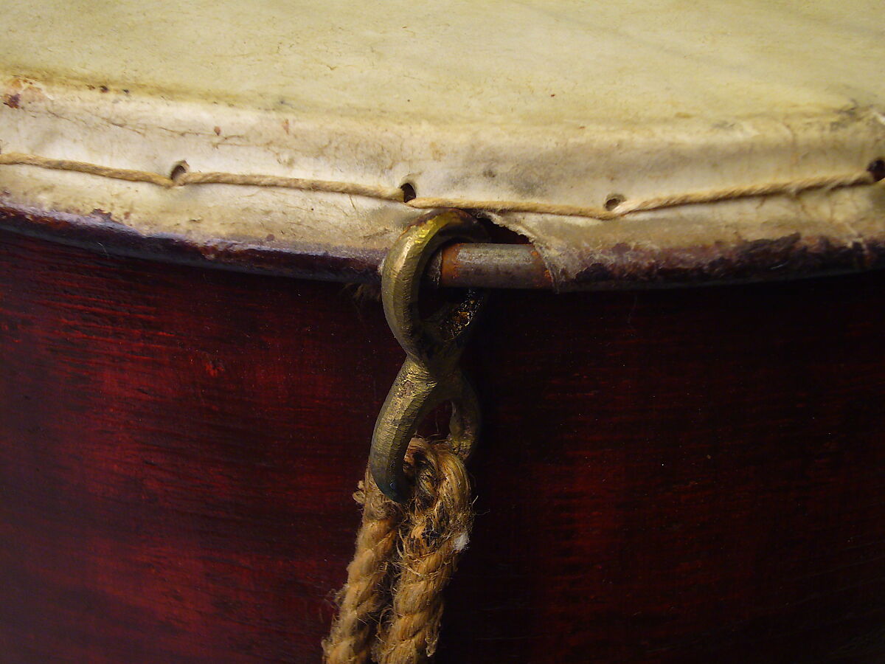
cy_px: 332
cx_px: 442
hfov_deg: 35.5
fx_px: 1381
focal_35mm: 54
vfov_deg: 27.0
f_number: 3.8
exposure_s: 1/20
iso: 100
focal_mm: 8.8
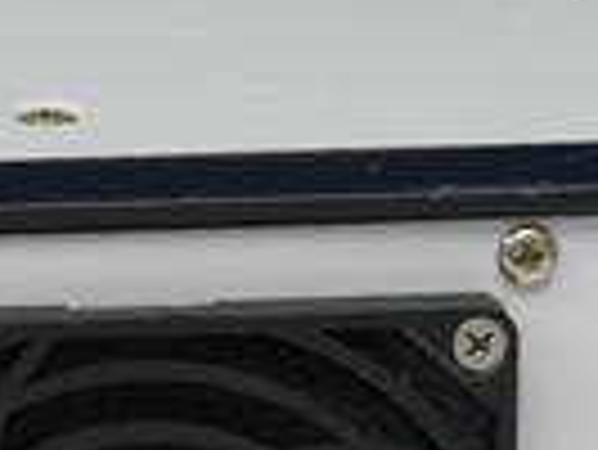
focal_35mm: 504
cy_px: 603
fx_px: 8715
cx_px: -81
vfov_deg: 2.9
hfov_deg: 3.9
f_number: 9
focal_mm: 84
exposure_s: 1/15
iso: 400
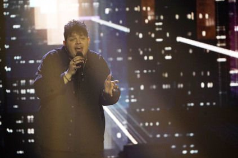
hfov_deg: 3.5
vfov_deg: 2.3
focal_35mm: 588
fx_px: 3884
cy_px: 80
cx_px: 114
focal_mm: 553
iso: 6400
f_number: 6.3
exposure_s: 1/250
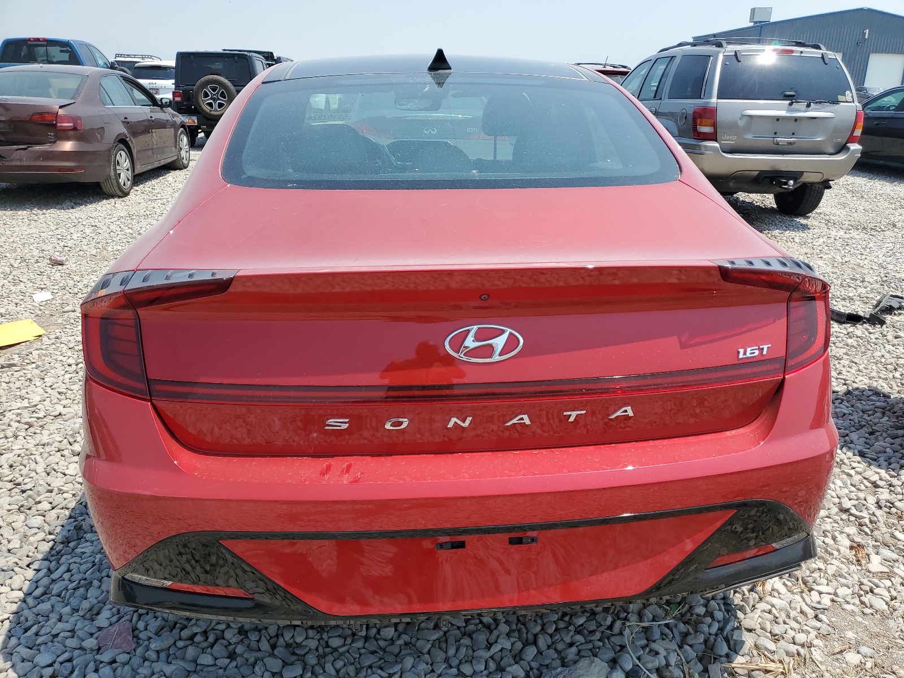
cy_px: 339
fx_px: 679
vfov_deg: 53.1
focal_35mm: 26
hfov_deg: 67.3
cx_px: 452
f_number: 1.5
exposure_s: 1/2500
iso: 50
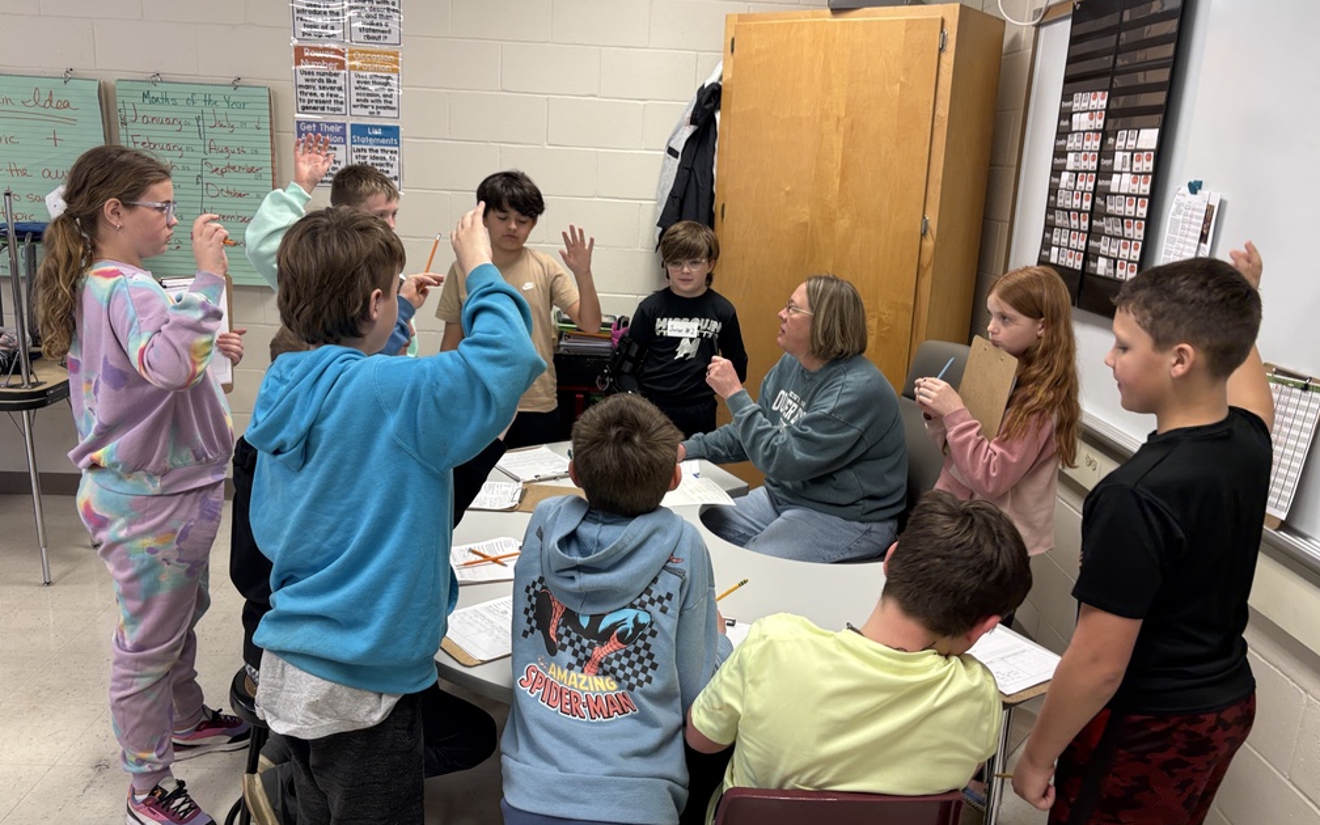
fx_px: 1007
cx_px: 668
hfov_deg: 66.5
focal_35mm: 28
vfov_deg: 44.5
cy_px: 411
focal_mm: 5.96
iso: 100
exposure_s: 1/60
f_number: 1.6
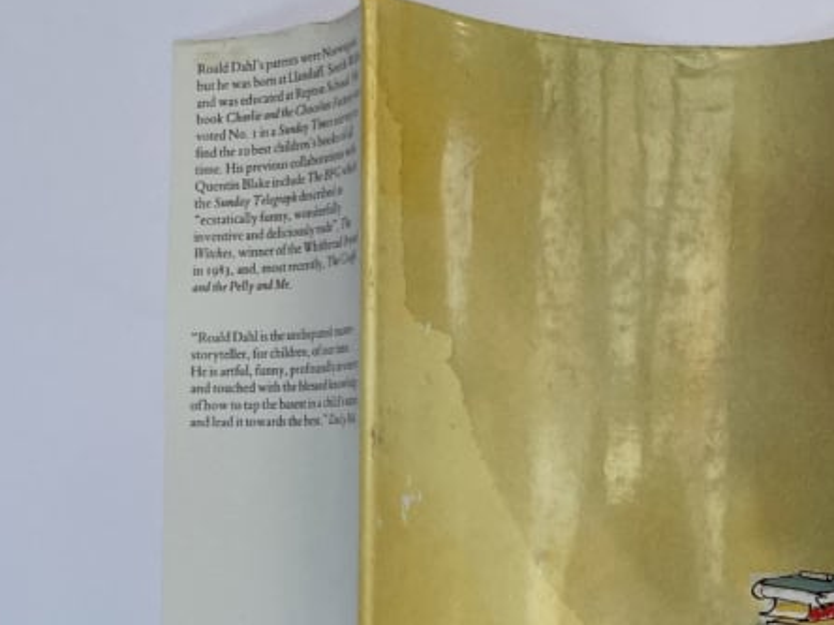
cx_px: 945
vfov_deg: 24.1
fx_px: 1446
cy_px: 490
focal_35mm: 60
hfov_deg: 28.8
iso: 32
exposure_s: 1/698
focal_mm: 4.2
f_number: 1.6
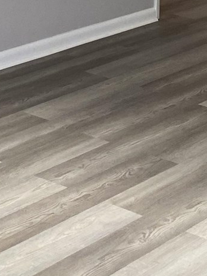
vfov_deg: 13.5
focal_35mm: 129
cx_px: -18
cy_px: -241
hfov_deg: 11.3
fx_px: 1029
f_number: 1.8
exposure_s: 1/107
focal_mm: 4.25
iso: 125
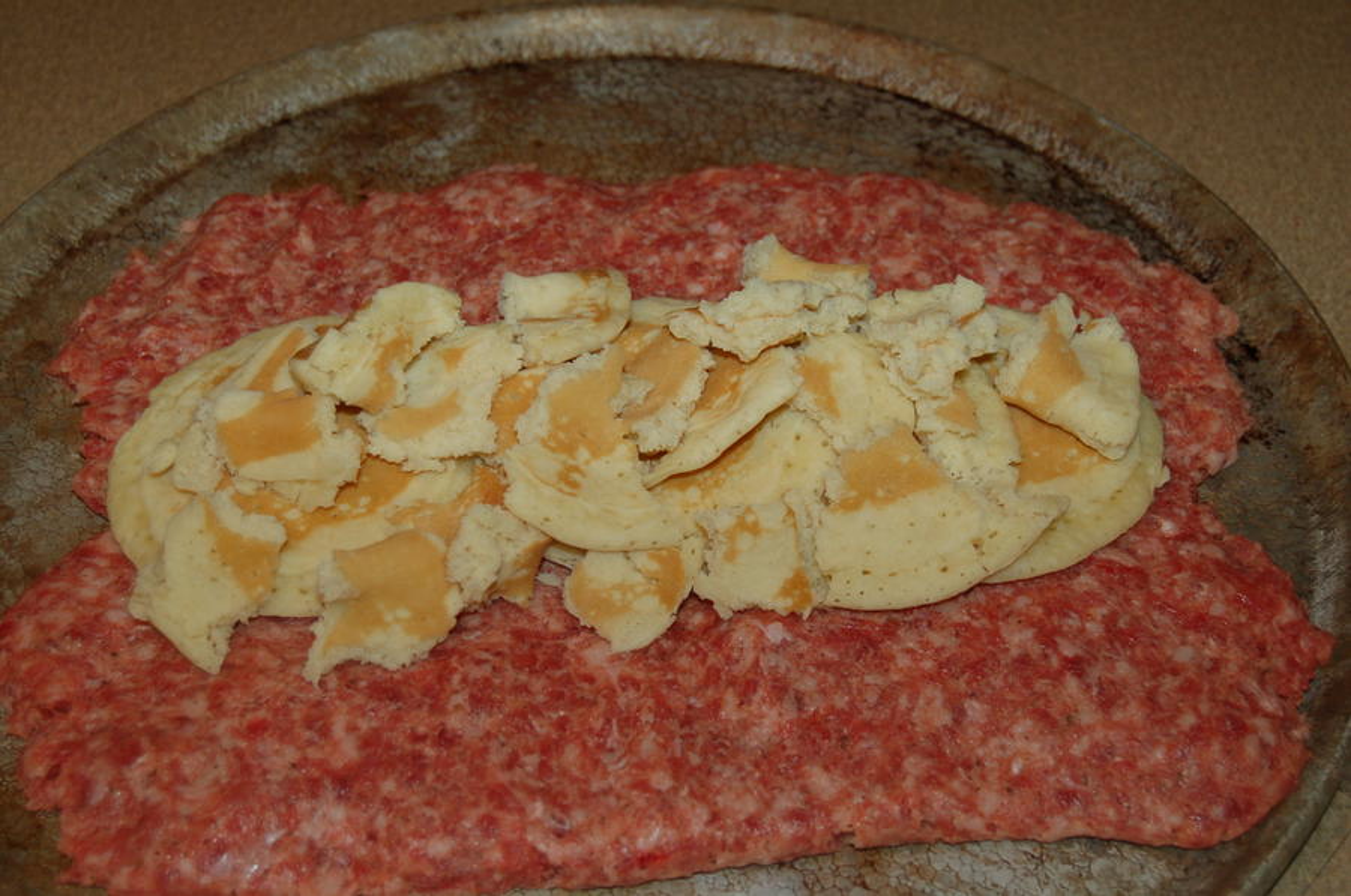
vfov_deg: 22.5
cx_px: 676
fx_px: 2248
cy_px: 448
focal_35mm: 60
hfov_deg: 33.4
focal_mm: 40
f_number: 5
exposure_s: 1/60
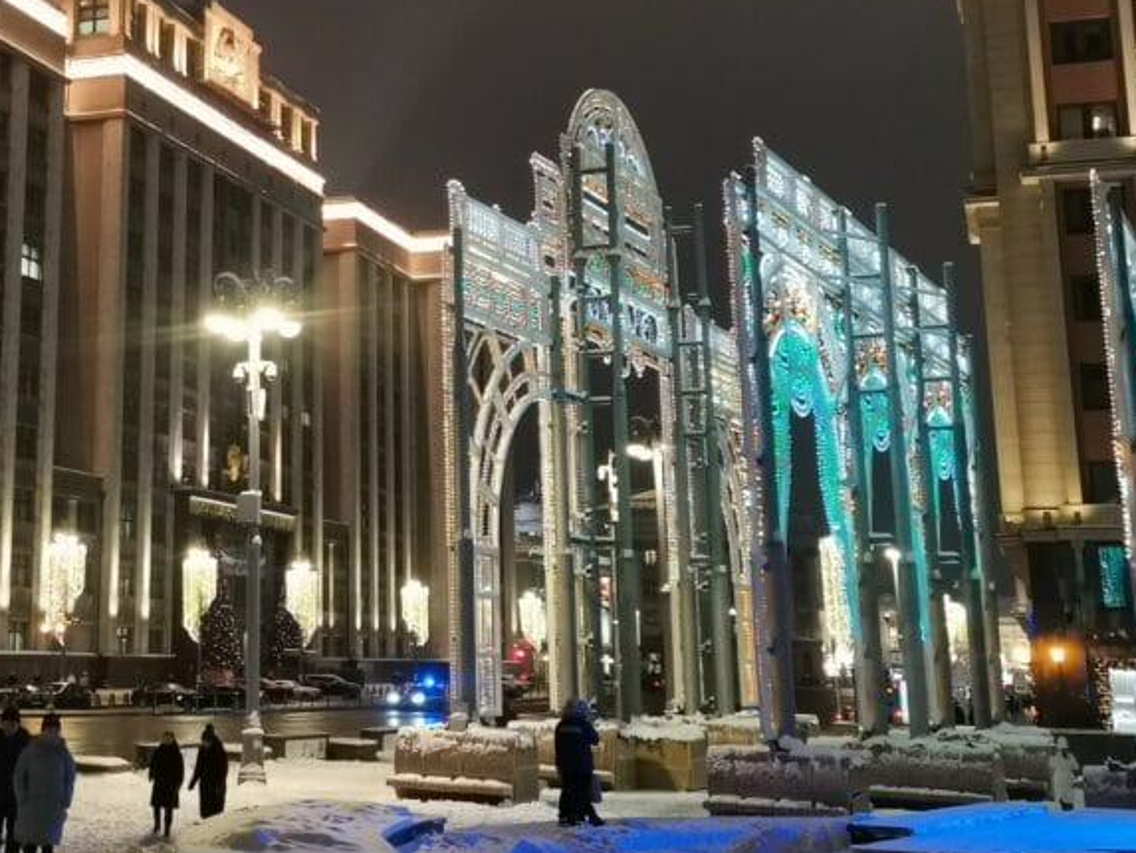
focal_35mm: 59
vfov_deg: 24.5
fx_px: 1937
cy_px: 183
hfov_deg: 31.7
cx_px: 196
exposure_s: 1/36
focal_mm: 4.75
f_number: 1.8
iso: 320
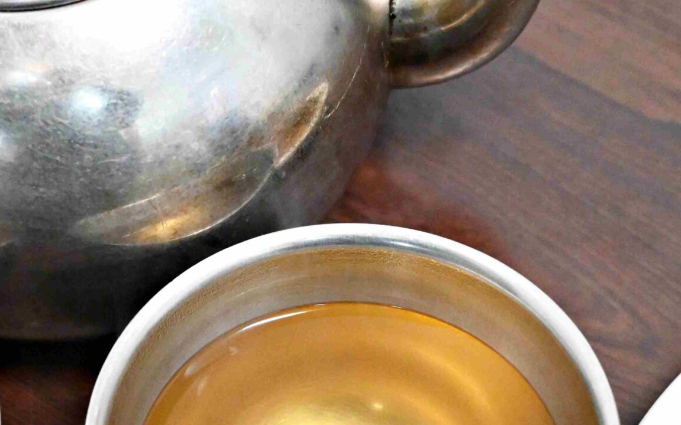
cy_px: 202
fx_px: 3155
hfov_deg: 12.2
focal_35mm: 170
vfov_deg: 7.7
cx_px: 32
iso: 4000
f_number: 3.5
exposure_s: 1/200
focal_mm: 50
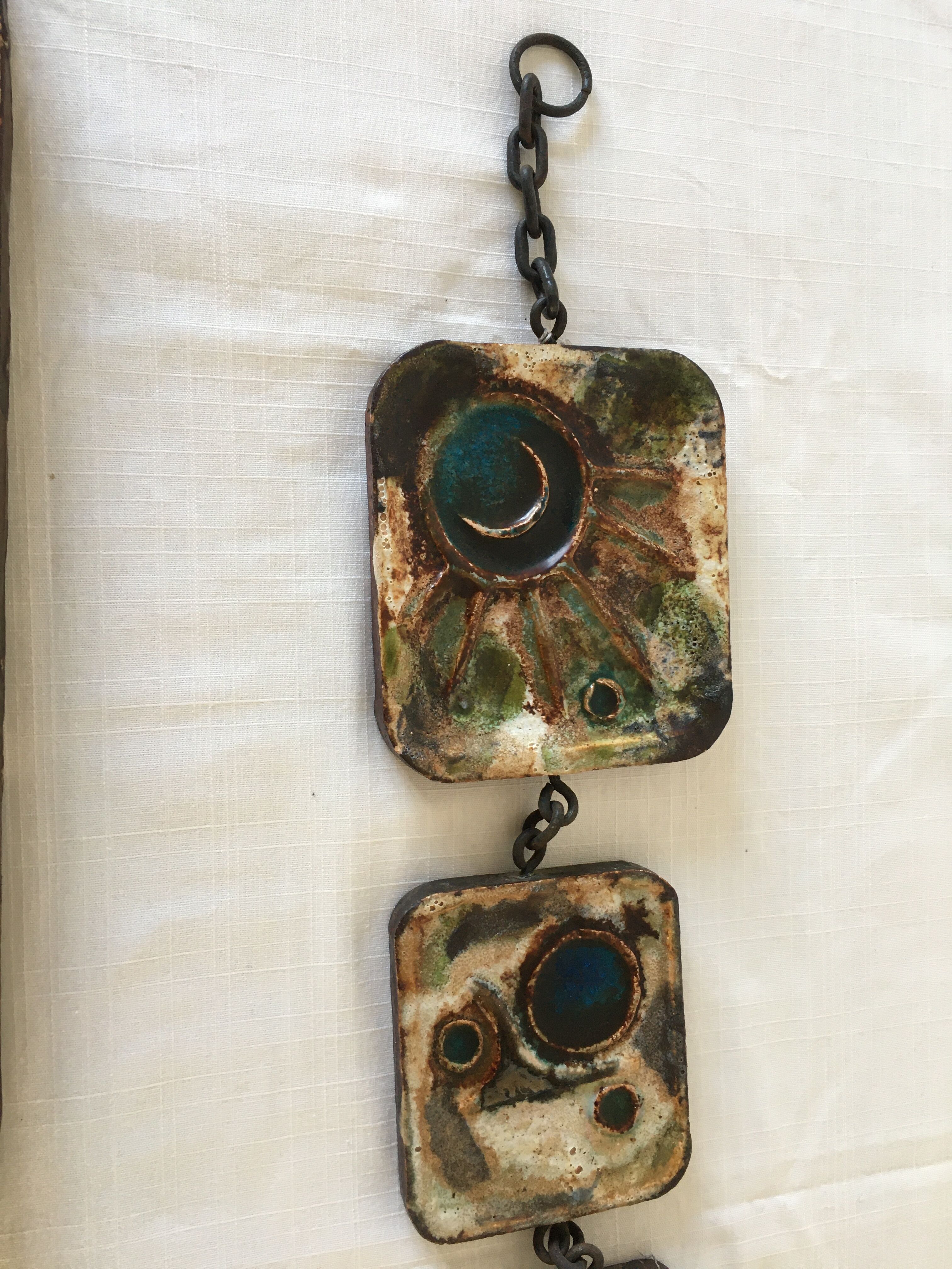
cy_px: 634
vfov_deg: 61.7
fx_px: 1063
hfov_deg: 48.2
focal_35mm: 29
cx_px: 476
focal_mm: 4.15
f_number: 2.2
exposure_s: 1/33
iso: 50
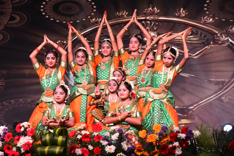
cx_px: 117
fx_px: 637
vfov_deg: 14.0
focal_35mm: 98
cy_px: 78
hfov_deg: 20.8
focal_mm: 98
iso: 1600
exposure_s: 1/125
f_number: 6.3
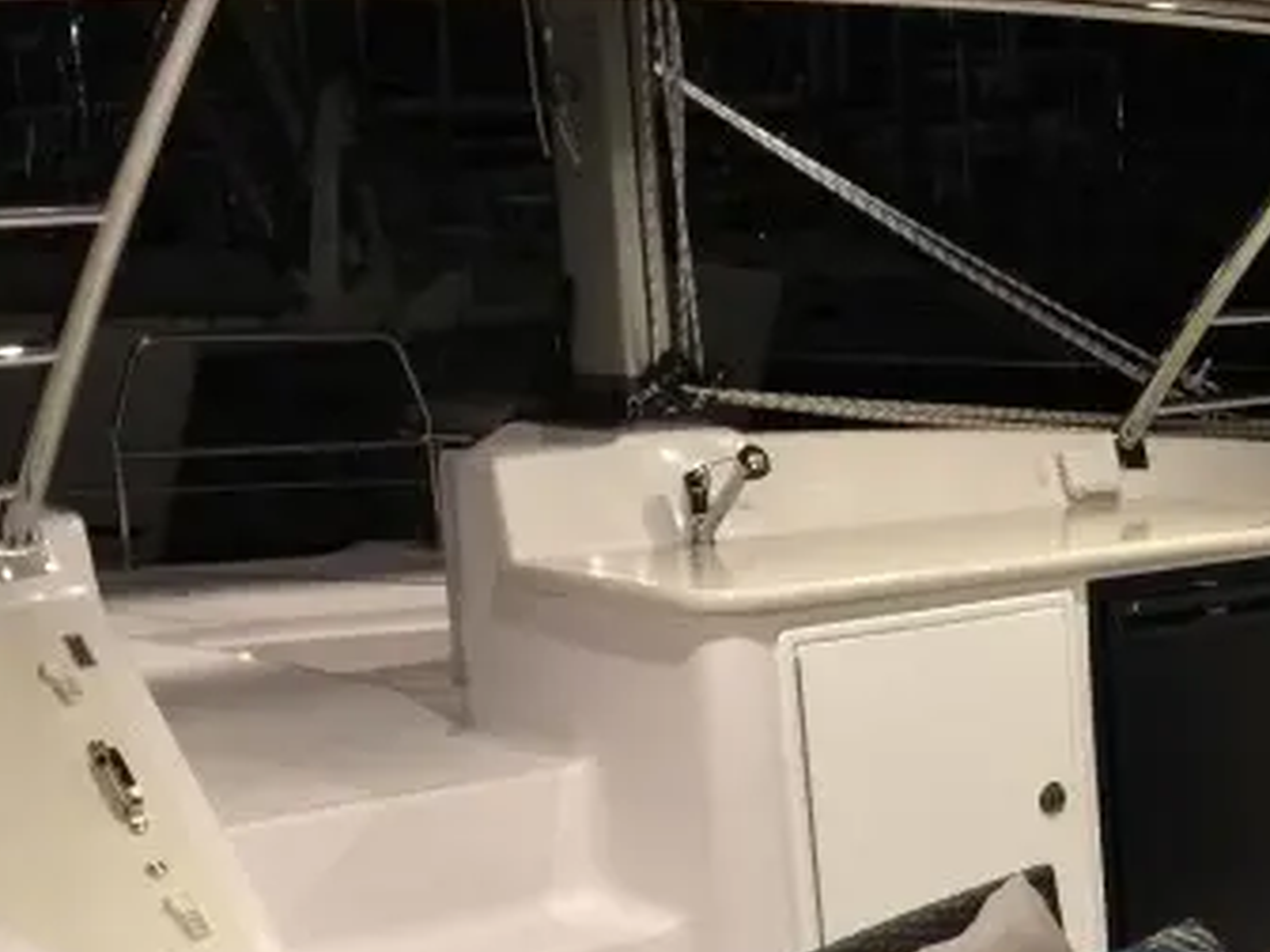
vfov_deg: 20.5
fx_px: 2531
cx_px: 1293
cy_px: 978
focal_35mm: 69
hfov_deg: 26.5
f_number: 2.2
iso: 100
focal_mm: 4.15
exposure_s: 1/4
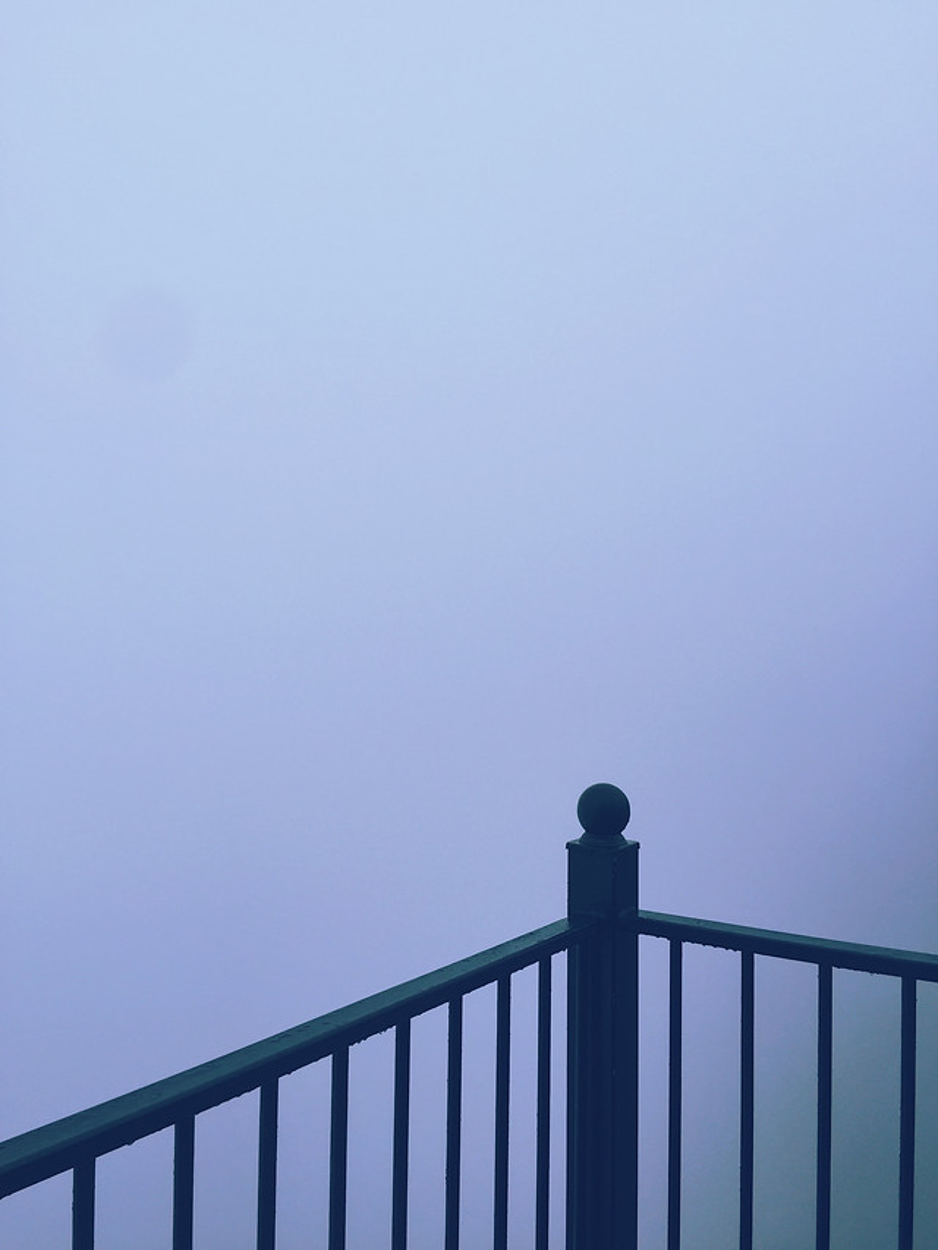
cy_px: 625
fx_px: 1048
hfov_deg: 48.2
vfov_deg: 61.7
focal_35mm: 29
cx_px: 469
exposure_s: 1/565
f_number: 2.2
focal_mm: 4.15
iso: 32
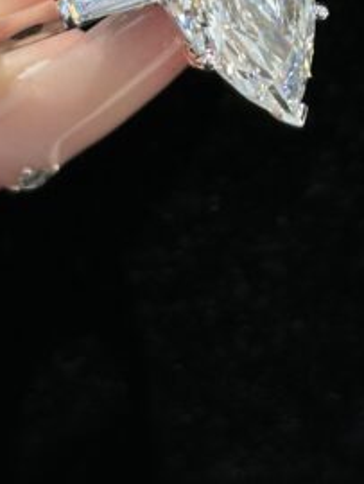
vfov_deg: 12.5
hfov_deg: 9.7
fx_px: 2156
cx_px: 194
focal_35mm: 154
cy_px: -102
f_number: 1.6
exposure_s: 1/100
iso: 25
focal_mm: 5.96
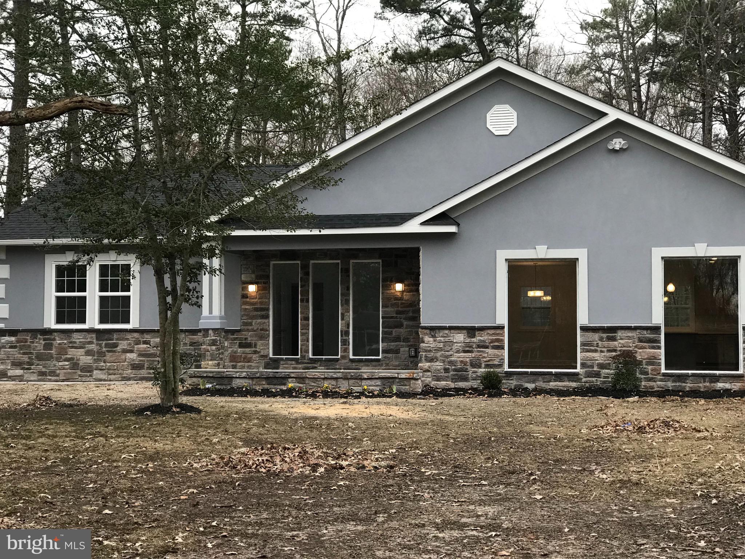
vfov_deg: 25.7
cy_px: 280
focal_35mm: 57
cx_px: 372
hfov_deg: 33.8
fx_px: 1227
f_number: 2.8
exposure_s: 1/60
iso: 32
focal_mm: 6.6
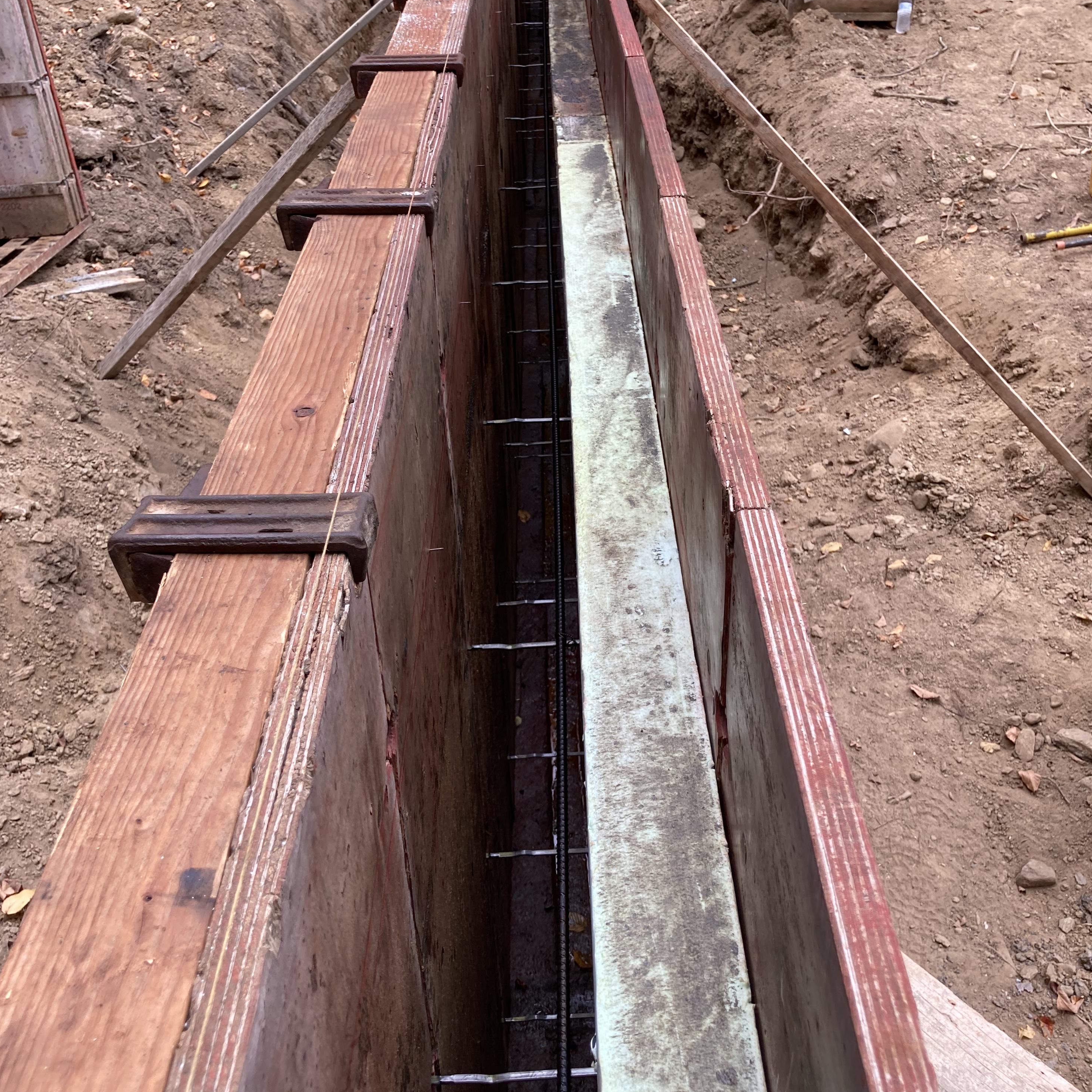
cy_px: 471
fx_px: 1213
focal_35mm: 34
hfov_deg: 48.5
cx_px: 543
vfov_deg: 48.3
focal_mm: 3.99
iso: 20
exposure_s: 1/178
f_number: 1.8
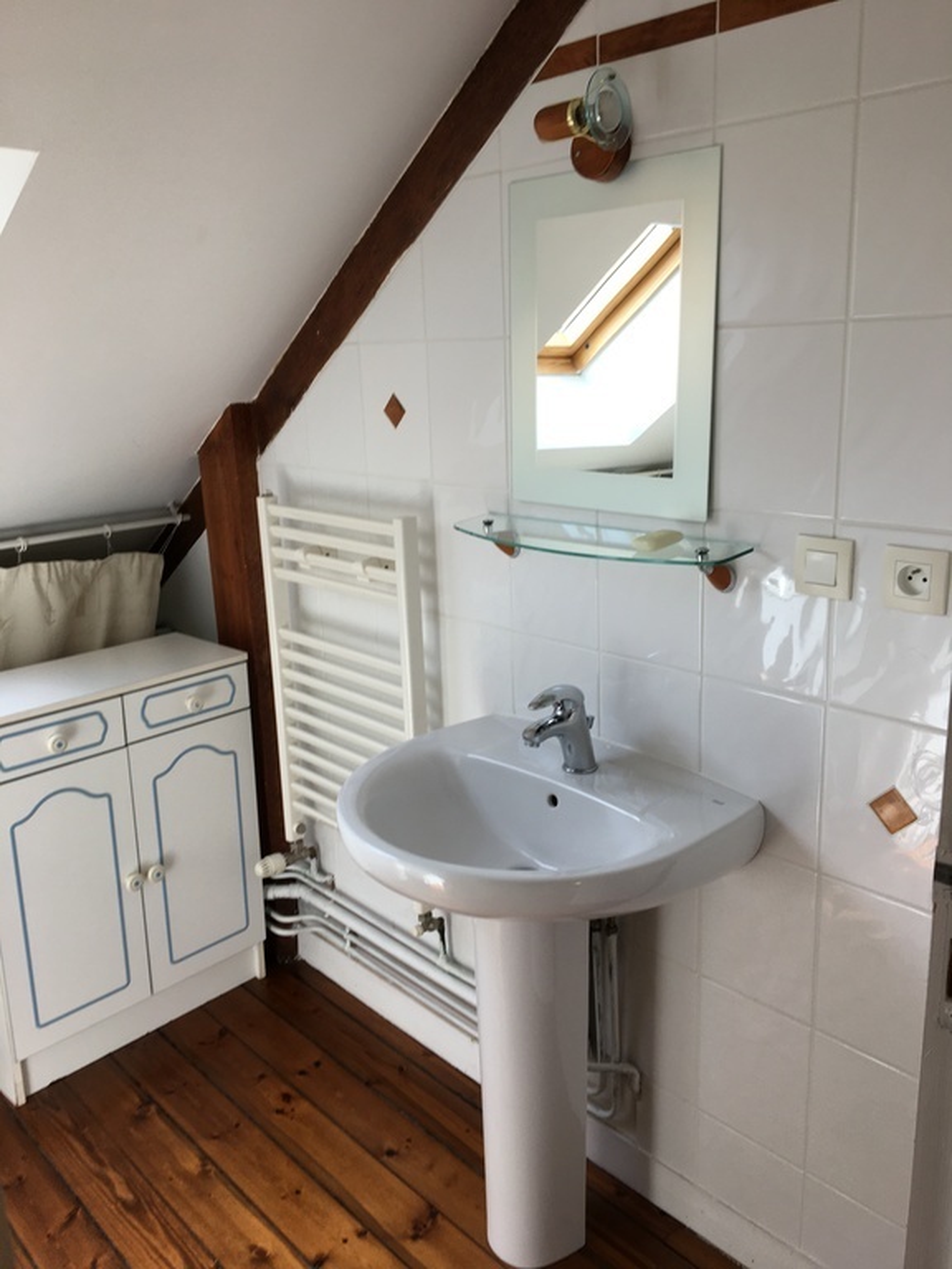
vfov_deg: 61.7
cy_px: 634
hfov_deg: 48.2
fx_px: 1063
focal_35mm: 29
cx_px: 476
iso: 25
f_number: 2.2
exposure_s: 1/50
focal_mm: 4.15
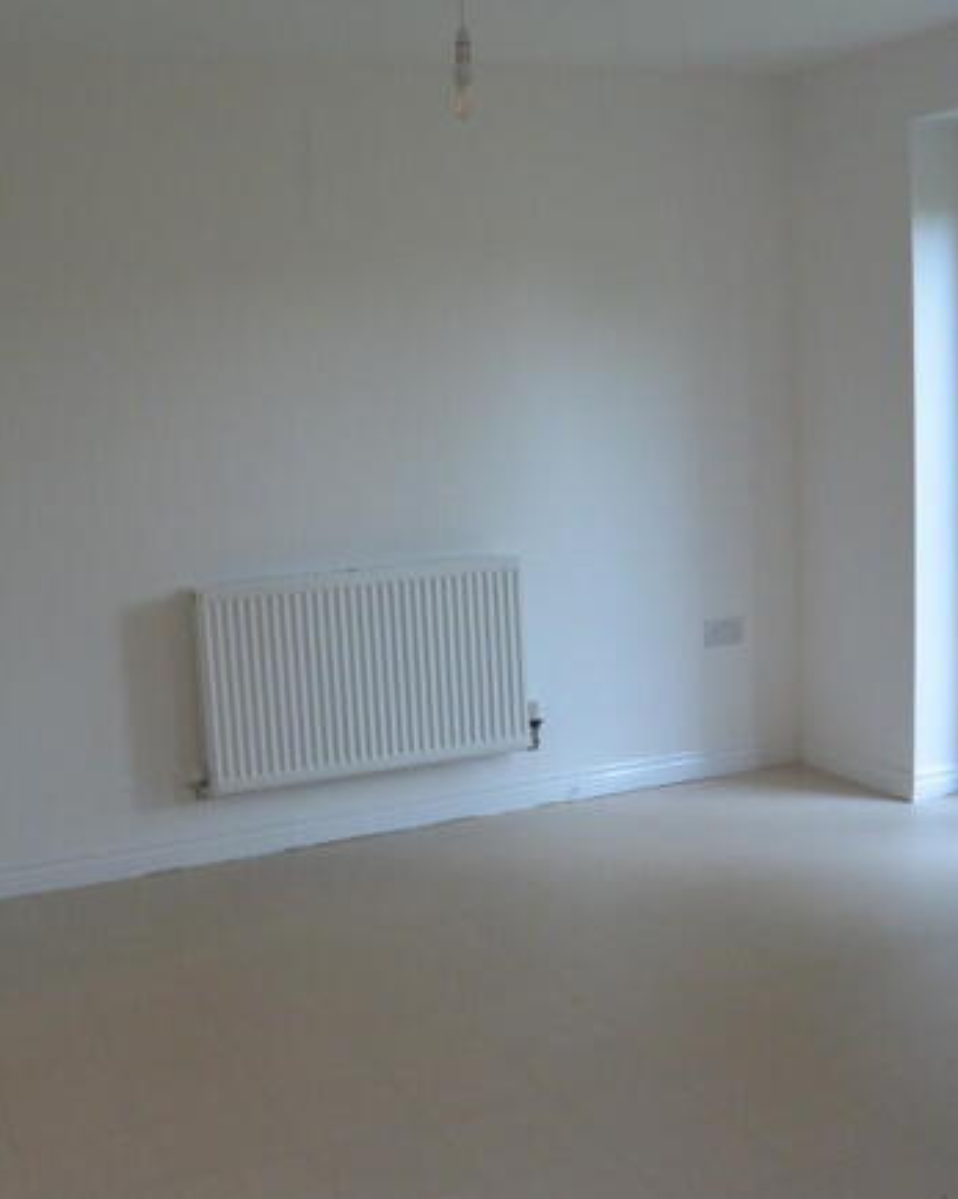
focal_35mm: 41
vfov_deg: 44.8
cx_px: 501
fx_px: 1454
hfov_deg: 36.5
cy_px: 601
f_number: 3.5
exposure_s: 1/100
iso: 800
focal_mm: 11
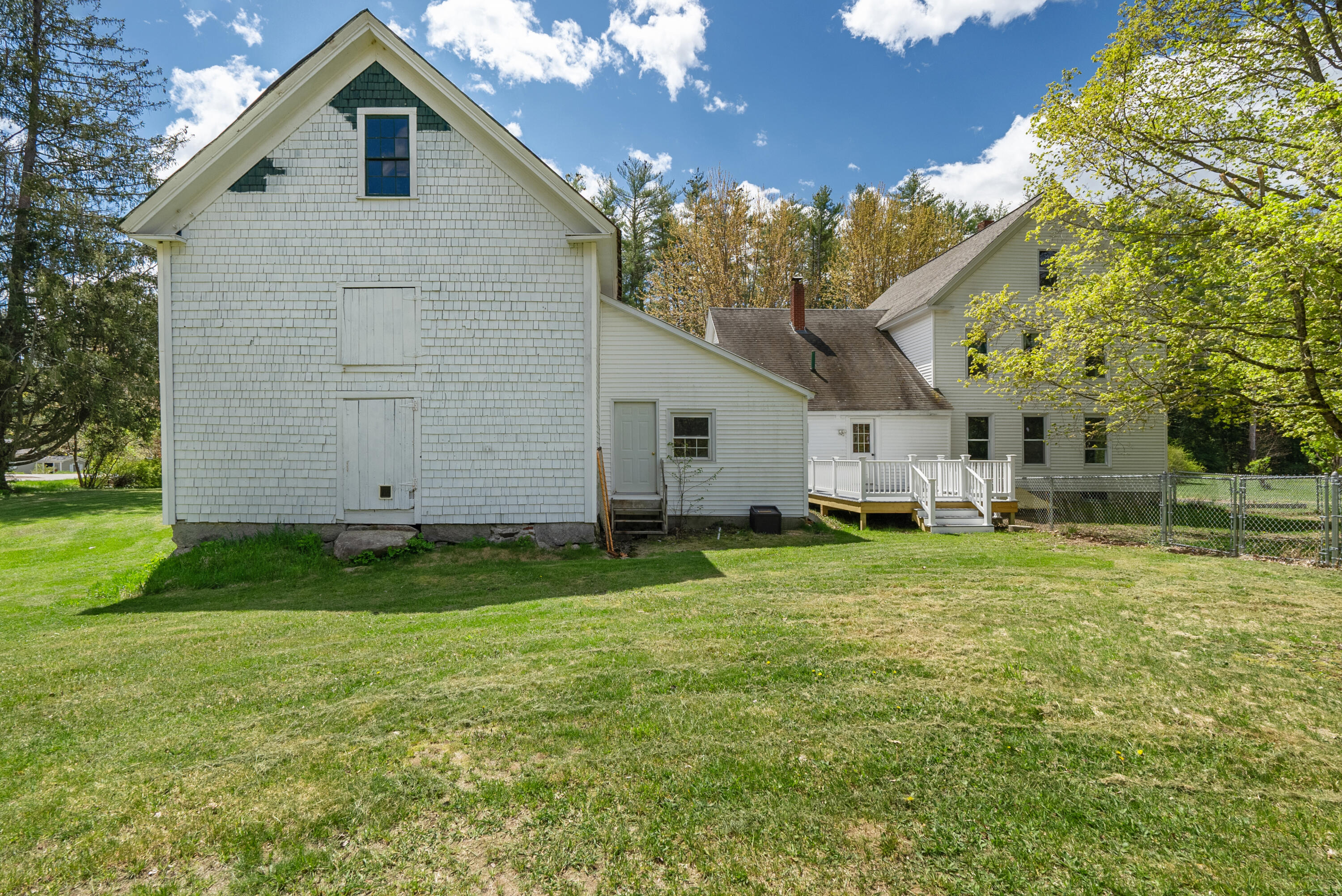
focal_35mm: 16
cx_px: 671
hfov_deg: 96.7
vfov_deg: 73.8
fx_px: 597
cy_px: 448
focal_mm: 16
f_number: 8
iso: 320
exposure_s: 1/320
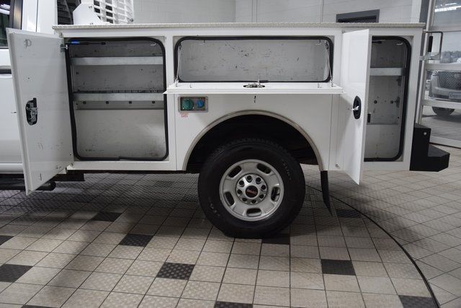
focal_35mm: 33
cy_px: 154
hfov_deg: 57.2
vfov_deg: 40.0
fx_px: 423
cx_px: 230
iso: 800
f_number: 3.8
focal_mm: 22
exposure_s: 1/60
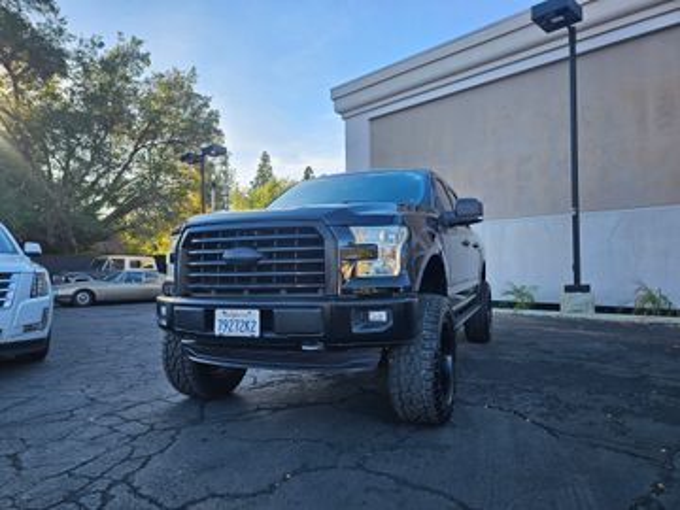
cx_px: 340
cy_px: 255
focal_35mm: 23
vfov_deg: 58.9
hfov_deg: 73.9
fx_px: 452
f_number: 1.7
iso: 20
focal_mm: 6.3
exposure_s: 1/230
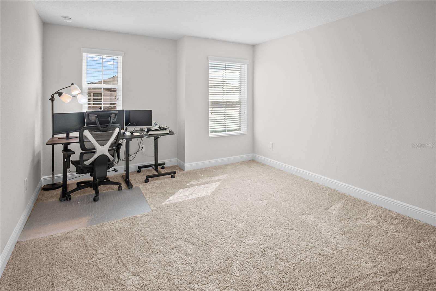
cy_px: 146
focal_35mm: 18
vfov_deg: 67.4
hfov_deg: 90.0
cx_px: 218
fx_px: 218
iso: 200
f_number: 3.5
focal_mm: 12
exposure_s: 1/13
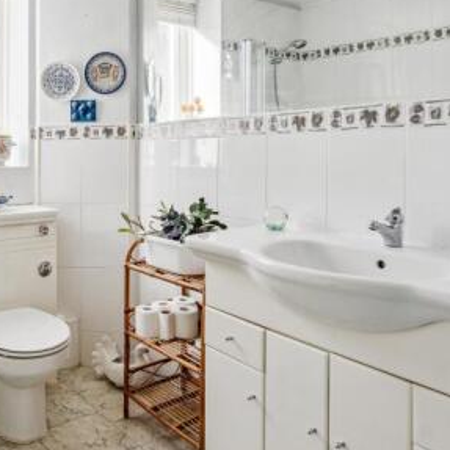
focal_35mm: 31
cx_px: 117
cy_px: 181
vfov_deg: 52.2
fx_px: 456
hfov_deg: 50.5
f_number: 6.3
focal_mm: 16
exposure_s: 1/30
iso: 320
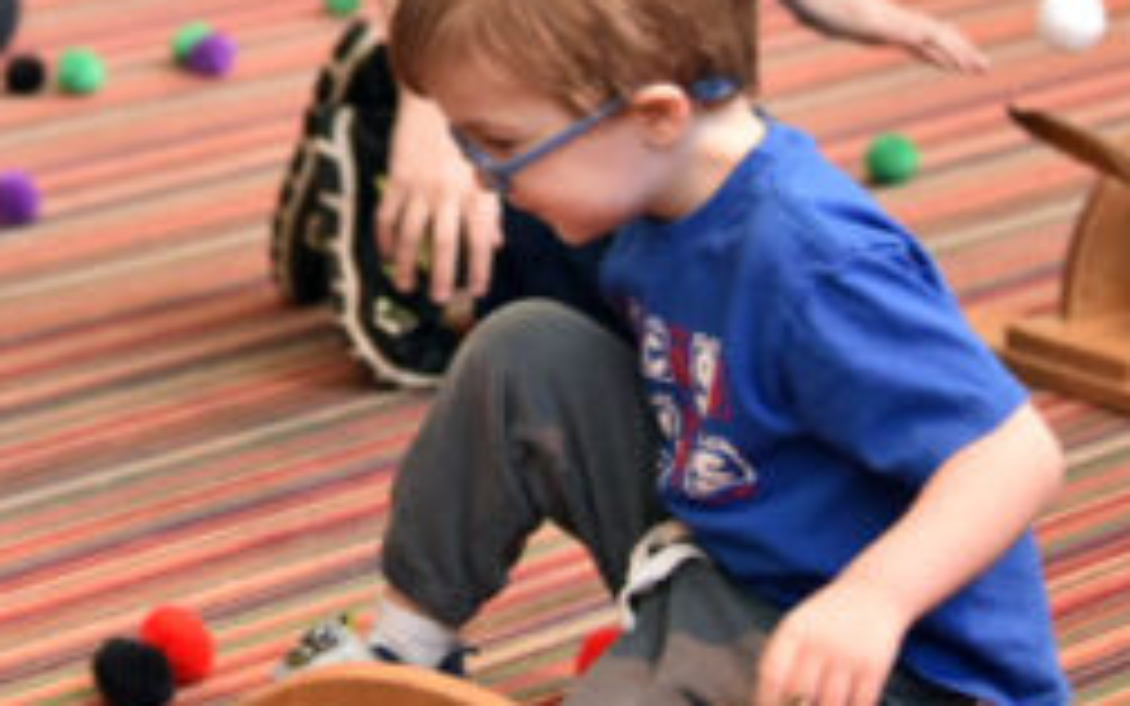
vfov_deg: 9.8
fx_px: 4035
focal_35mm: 131
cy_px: -207
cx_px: -374
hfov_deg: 15.1
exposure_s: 1/320
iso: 2800
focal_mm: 42
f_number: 2.8
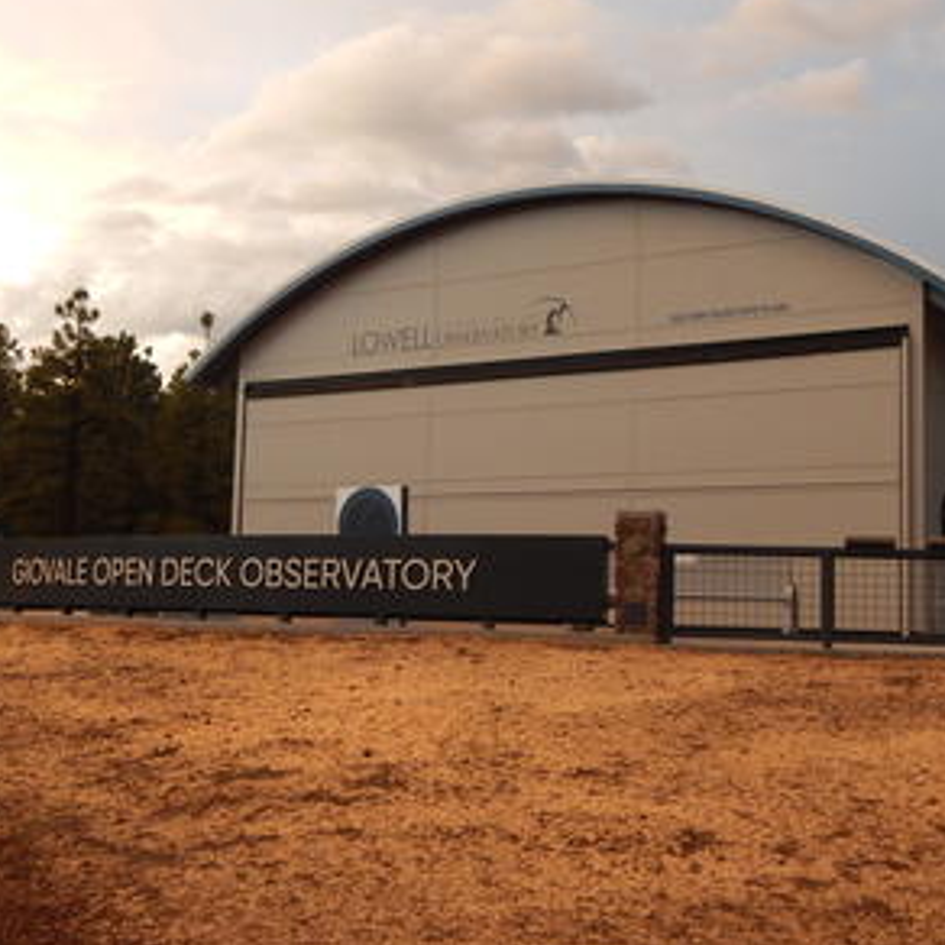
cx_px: 521
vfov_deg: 36.8
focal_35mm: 46
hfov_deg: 36.8
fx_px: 1421
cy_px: 466
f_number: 3.4
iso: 400
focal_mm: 6.8
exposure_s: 1/100
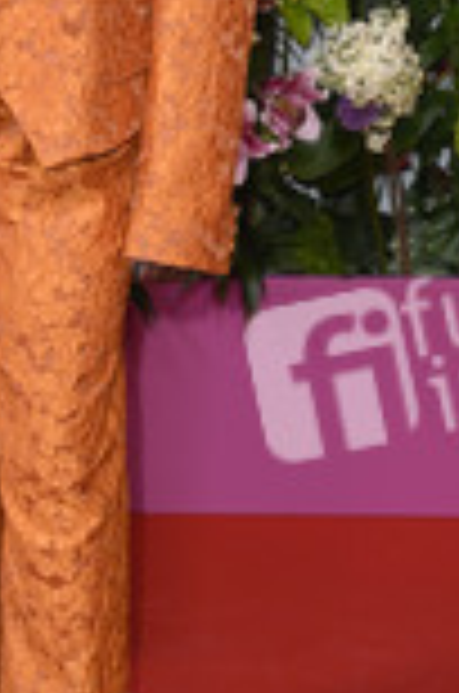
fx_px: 2593
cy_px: 130
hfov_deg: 10.1
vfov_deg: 15.1
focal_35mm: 135
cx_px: 68
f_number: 6.3
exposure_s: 1/200
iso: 640
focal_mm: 52
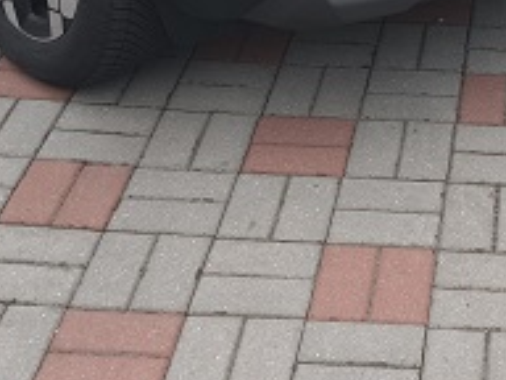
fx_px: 1433
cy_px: -334
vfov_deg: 13.4
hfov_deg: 19.5
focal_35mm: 98
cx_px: 498
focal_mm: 6.57
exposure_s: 1/100
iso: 50
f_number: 1.6
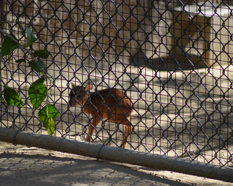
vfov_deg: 4.0
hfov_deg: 4.9
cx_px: 112
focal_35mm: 391
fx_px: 2697
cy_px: 93
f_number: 5
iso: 800
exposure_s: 1/1000
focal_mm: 230
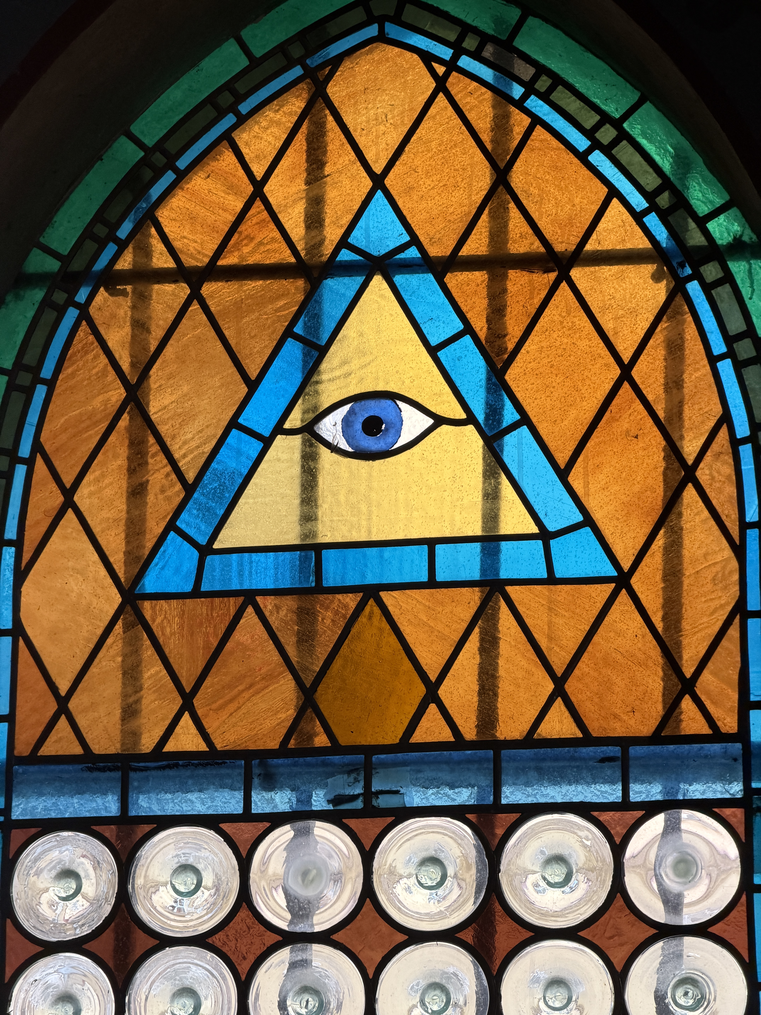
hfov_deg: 14.8
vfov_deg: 19.6
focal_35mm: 100
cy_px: 508
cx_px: 380
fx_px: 2931
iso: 160
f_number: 2.8
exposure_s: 1/121
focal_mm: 16.89
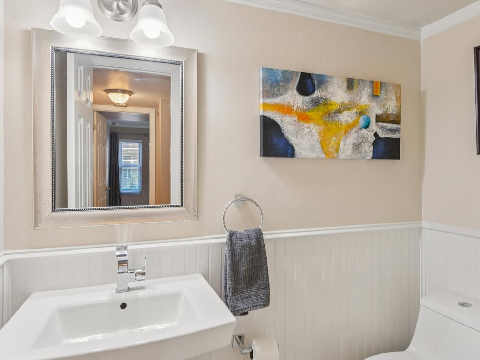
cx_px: 253
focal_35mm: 22
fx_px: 305
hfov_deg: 76.3
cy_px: 182
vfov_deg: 61.1
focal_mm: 20
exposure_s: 1/15
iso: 400
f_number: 8
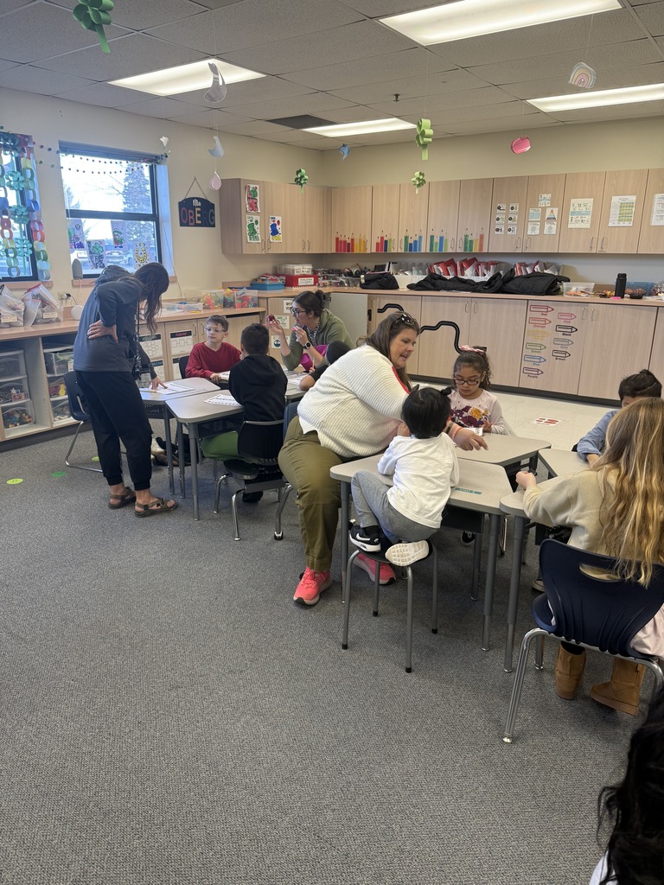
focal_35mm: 24
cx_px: 332
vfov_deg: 71.6
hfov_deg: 56.8
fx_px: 614
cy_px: 442
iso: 125
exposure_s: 1/60
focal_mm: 6.76
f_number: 1.78
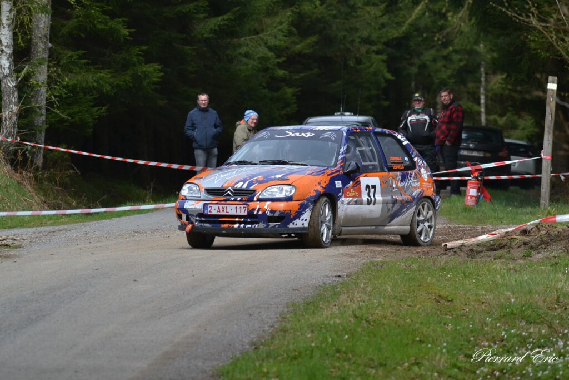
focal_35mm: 330
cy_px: 190
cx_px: 284
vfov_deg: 4.2
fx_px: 5216
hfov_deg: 6.2
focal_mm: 220
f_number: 5.6
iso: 400
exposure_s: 1/1600
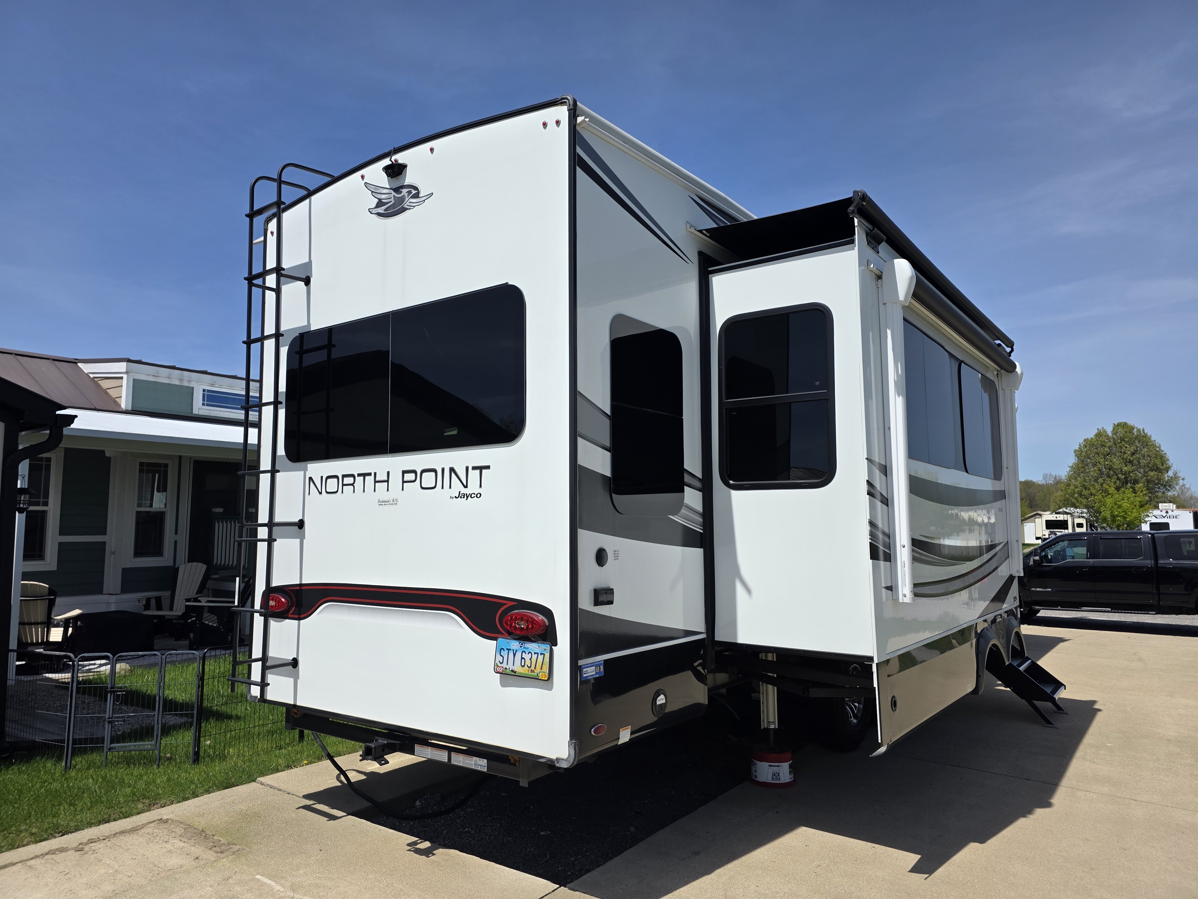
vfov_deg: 58.9
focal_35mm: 23
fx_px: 796
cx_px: 599
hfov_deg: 73.9
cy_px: 450
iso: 64
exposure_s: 1/7944
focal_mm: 6.3
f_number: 1.7
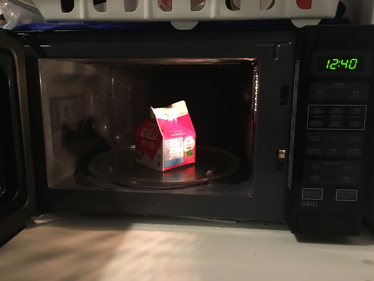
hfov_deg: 61.7
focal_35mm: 29
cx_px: 187
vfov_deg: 48.2
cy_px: 140
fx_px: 313
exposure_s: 1/17
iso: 250
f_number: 2.2
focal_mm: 4.15
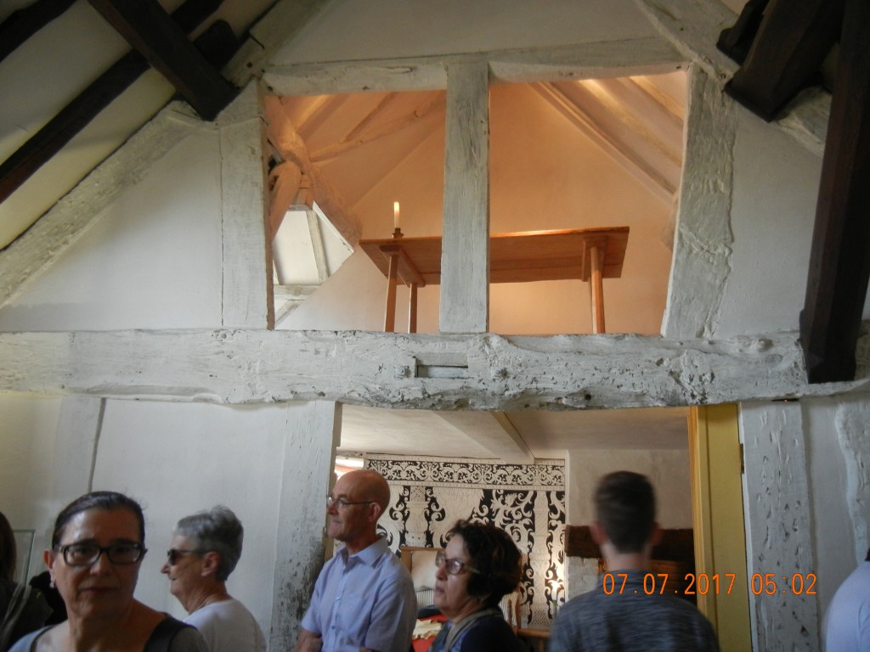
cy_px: 326
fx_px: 754
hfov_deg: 60.0
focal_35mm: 30
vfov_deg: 46.8
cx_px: 435
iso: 400
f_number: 3.5
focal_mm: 5.4
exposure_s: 1/24.7
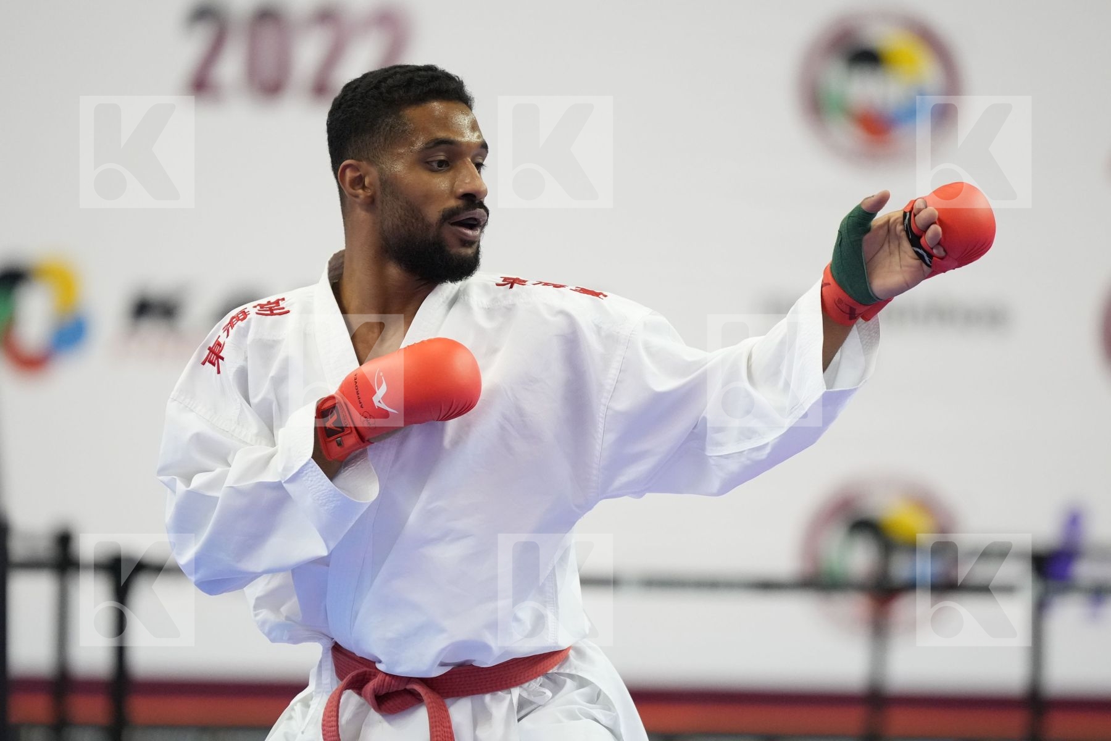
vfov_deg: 4.6
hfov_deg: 6.9
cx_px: 556
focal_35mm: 300
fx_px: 9258
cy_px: 370
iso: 3200
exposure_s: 1/1000
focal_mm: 200
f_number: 2.8
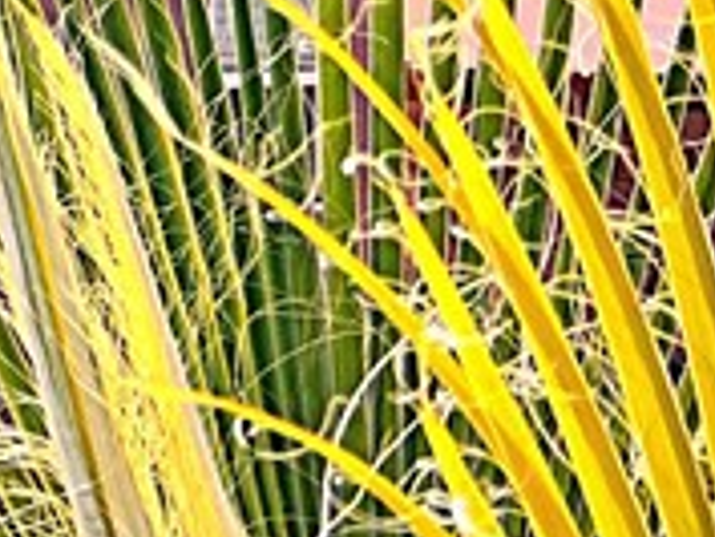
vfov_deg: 9.8
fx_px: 3100
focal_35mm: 150
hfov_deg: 10.3
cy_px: 0
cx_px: -1281
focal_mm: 5.7
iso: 50
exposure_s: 1/1972
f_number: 1.5
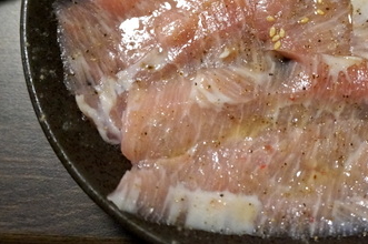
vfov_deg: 22.8
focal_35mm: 58
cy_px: 32
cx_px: 246
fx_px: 592
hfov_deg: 34.2
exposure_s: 1/40
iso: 3200
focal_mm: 20
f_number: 4
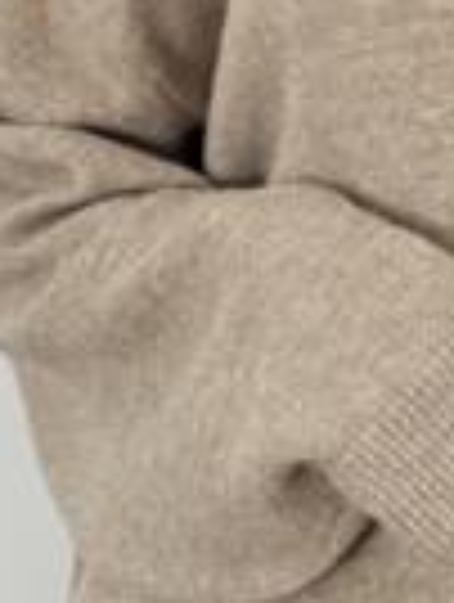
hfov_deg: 7.7
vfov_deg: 10.1
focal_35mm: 191
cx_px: 589
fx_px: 3329
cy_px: -214
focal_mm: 6.76
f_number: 1.78
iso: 100
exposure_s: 1/121
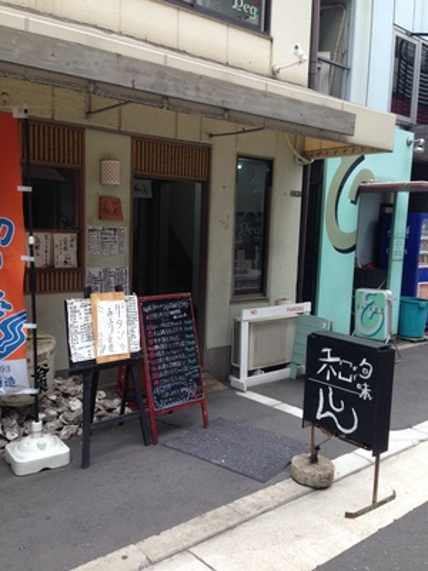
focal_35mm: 33
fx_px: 544
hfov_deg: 42.9
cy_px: 286
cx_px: 214
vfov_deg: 55.4
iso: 50
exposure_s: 1/159
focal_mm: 4.12
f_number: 2.4
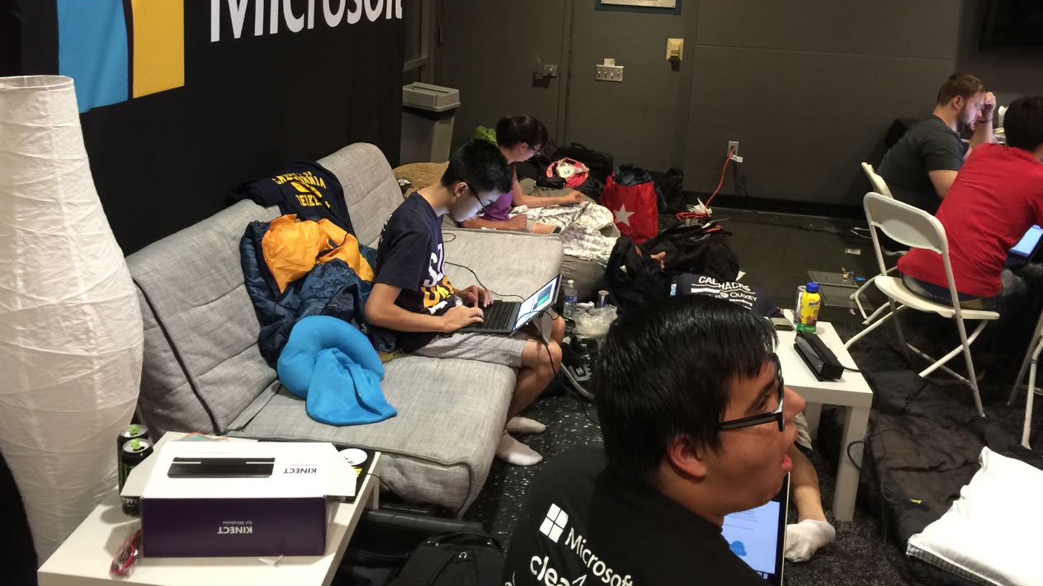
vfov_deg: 36.3
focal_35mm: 32
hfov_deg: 61.0
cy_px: 194
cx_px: 522
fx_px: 885
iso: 64
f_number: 2.2
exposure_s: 1/4
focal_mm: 4.15
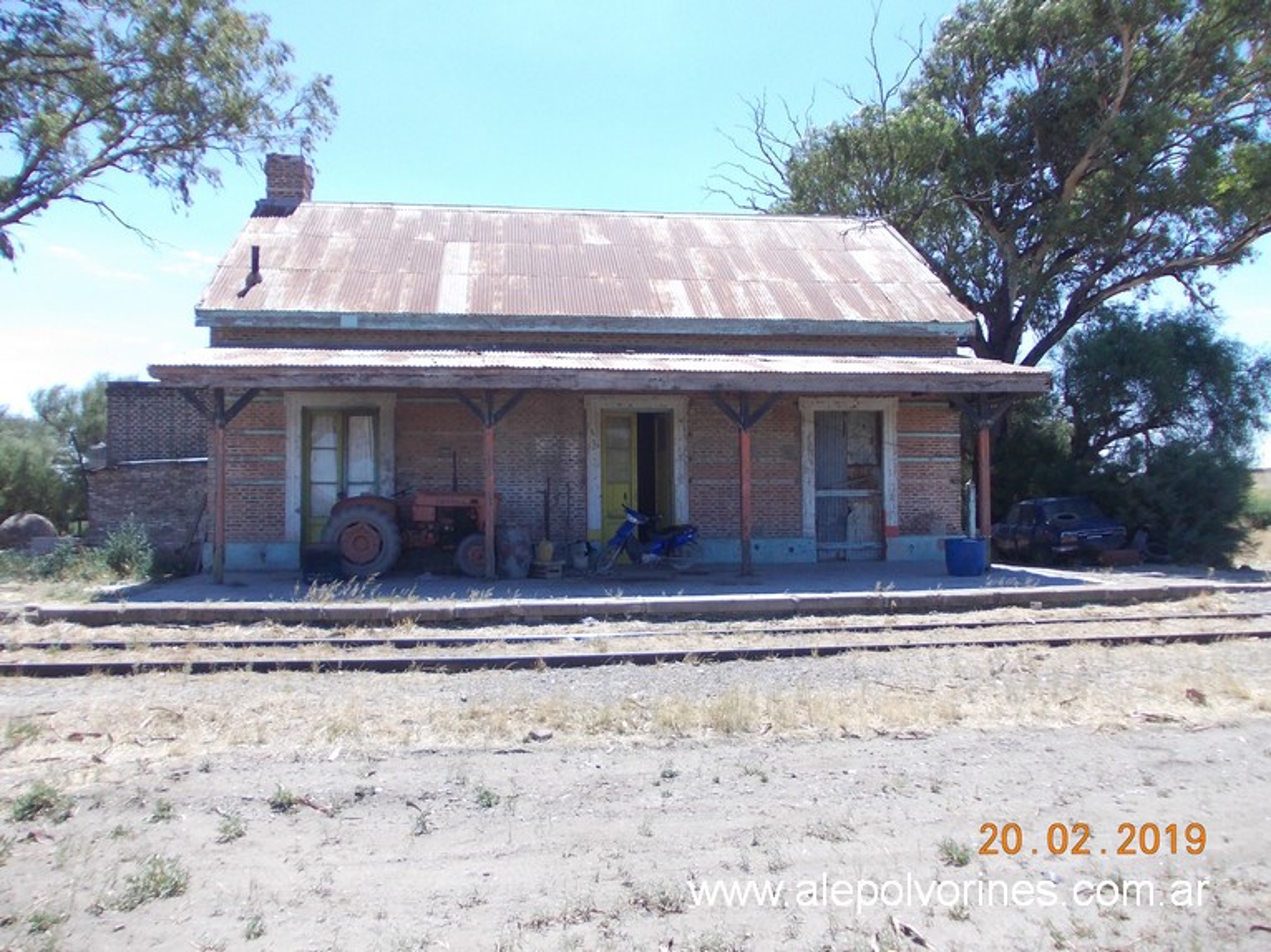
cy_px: 476
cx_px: 636
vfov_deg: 49.7
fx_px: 1028
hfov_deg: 63.5
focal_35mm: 28
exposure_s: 1/160
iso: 80
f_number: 5.4
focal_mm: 4
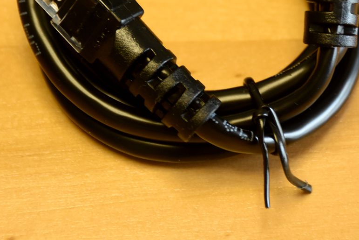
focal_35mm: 217
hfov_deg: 9.5
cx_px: 192
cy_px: -15
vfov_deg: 6.3
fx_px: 2164
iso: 800
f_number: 5.6
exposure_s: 1/80
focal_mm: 62
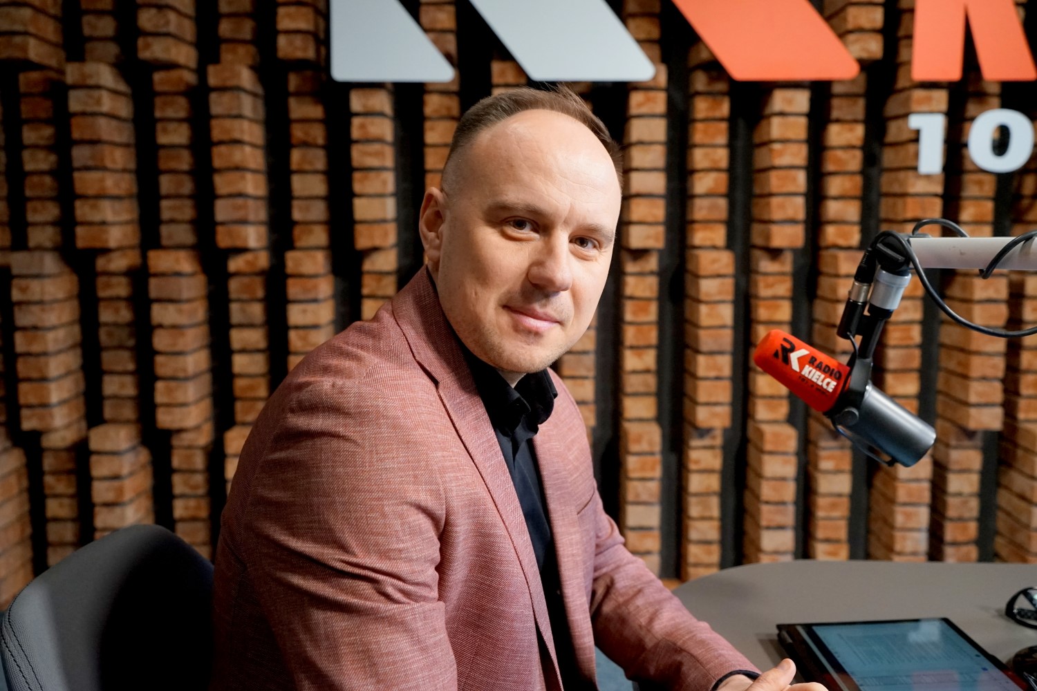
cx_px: 518
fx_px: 893
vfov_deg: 42.3
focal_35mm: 31
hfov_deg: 60.3
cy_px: 346
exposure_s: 1/160
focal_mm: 31
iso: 2500
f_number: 4
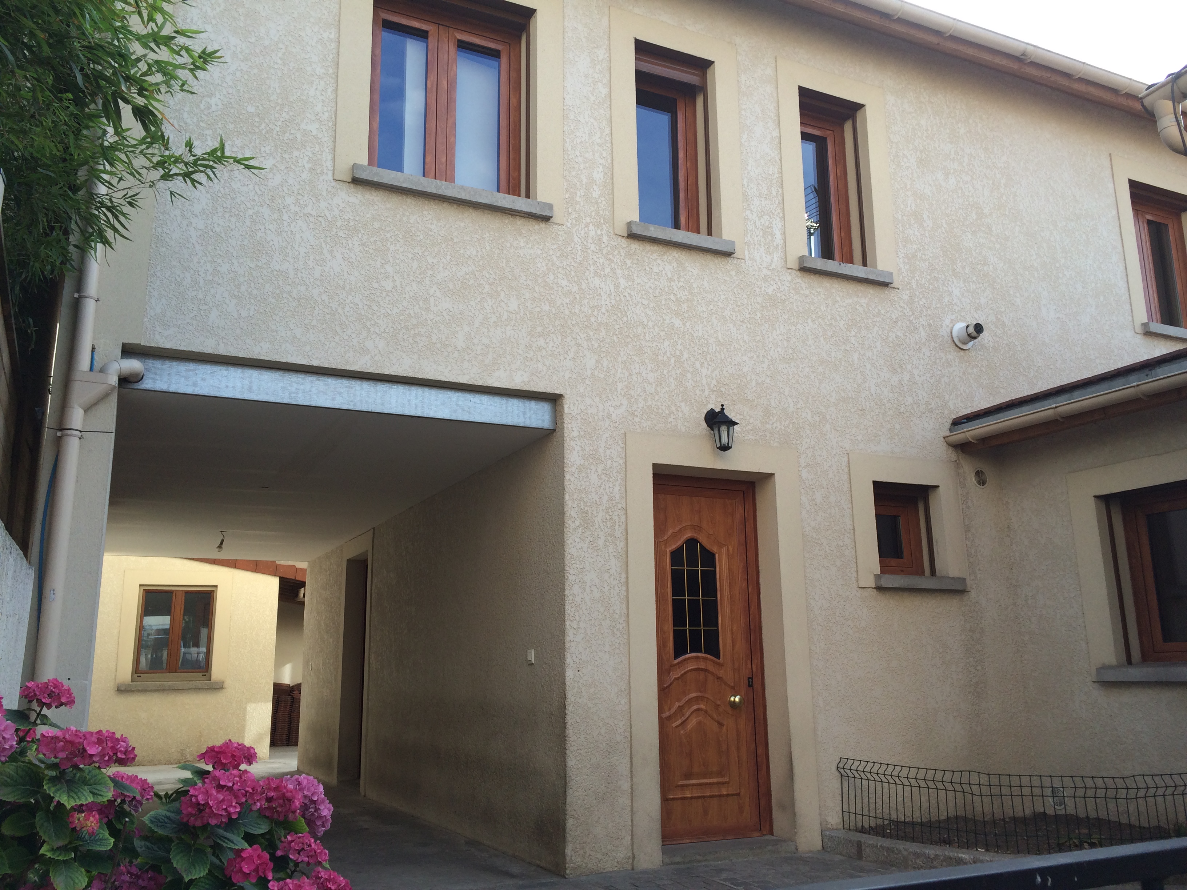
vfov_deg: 48.2
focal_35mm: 29
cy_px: 445
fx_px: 994
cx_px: 594
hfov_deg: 61.7
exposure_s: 1/471
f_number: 2.2
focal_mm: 4.15
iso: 32
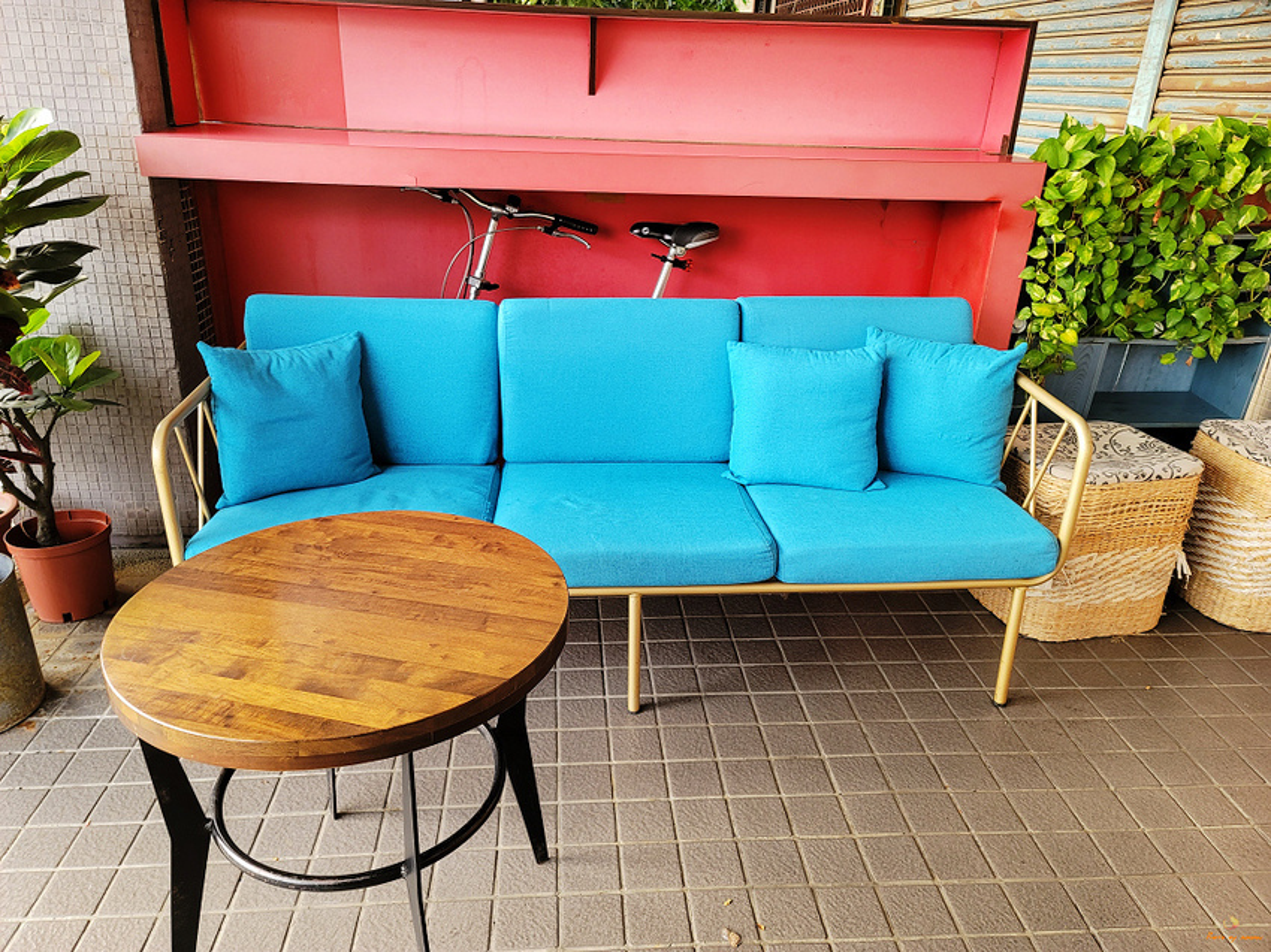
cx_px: 636
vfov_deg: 54.9
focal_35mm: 25
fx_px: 918
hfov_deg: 69.4
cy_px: 476
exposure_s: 1/59
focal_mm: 7
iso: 160
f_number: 1.8
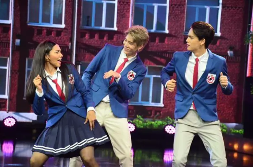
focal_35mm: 158
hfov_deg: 13.1
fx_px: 1104
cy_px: 84
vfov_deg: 8.7
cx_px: 126
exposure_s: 1/250
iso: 5000
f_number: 5.6
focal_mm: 105
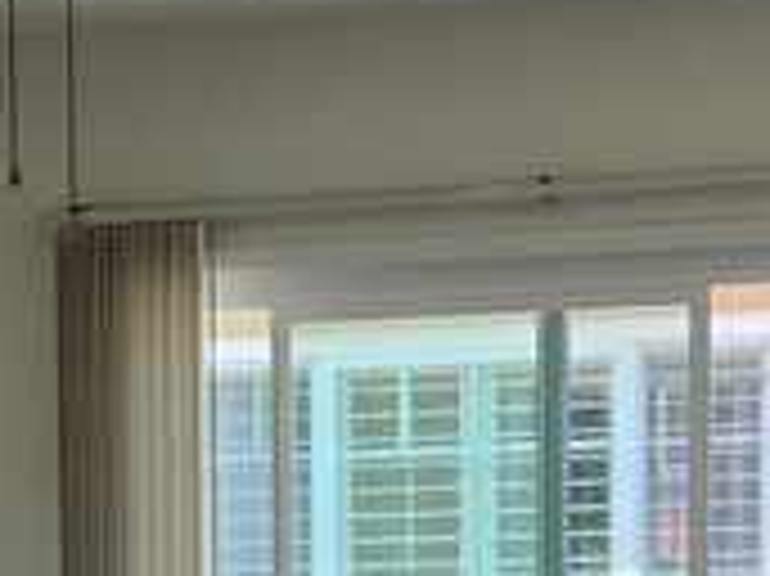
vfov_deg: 9.2
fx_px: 3468
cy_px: 868
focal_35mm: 156
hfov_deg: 12.4
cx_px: -158
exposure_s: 1/169
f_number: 1.5
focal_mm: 5.7
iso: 40
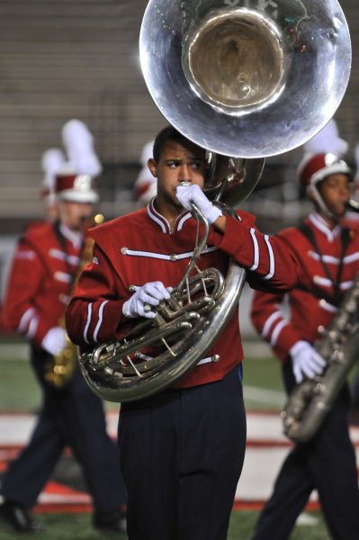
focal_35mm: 300
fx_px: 4495
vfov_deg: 6.9
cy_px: 270
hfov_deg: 4.6
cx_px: 180
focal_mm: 200
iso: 800
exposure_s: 1/500
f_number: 2.8
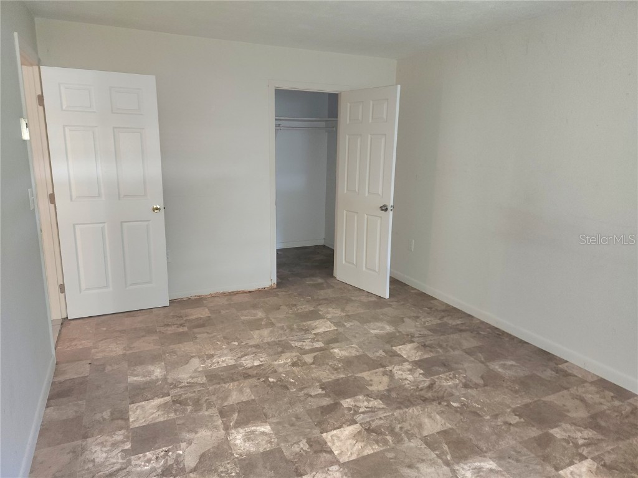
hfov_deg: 73.9
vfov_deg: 58.9
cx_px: 319
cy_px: 239
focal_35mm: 23
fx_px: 424
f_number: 1.8
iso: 160
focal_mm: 6.4
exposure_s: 1/10
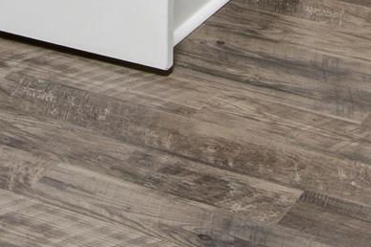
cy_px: -569
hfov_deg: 13.7
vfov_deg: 7.9
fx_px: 1474
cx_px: -147
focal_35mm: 143
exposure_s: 1/1.67
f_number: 11
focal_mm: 18
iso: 200
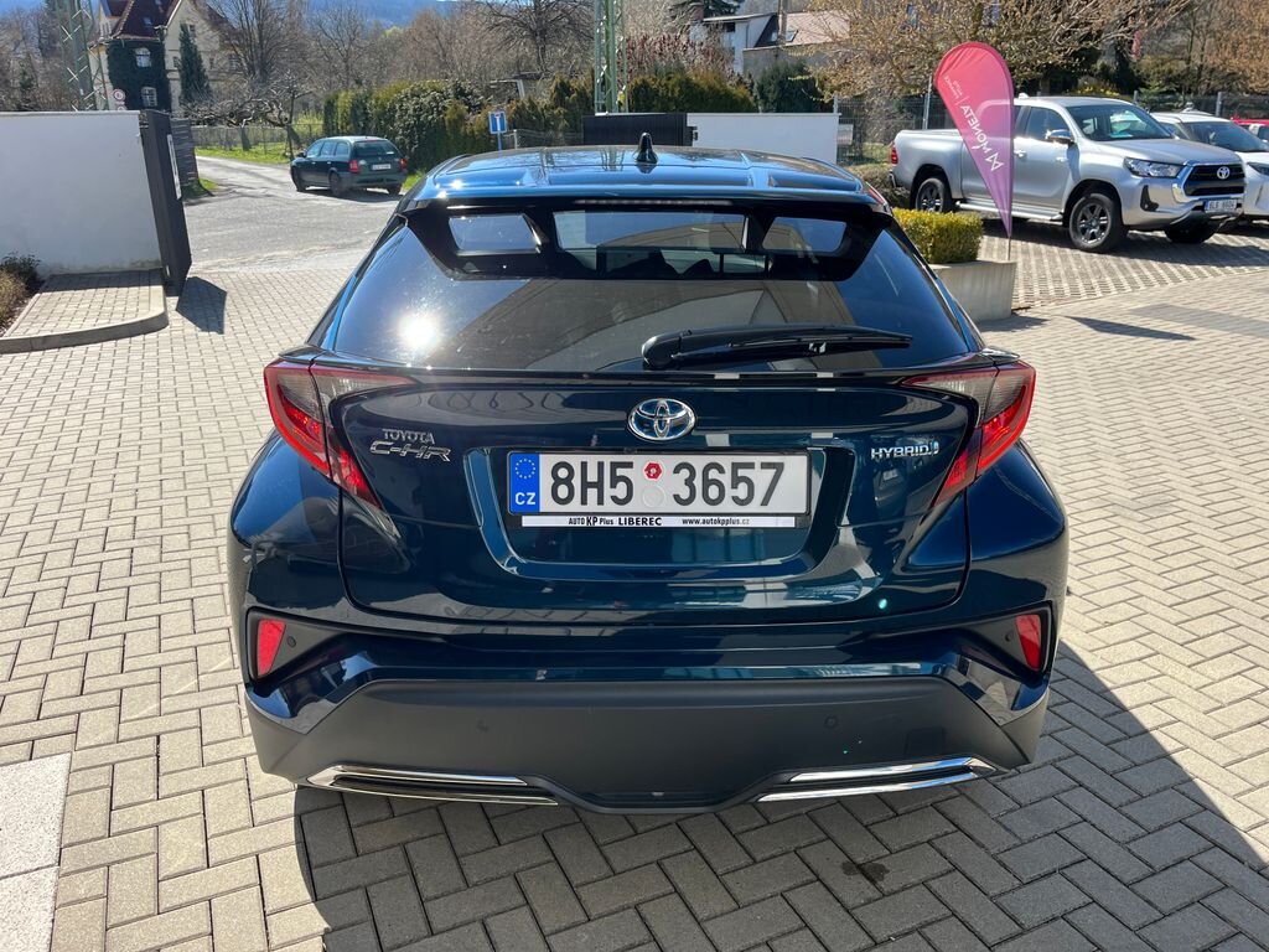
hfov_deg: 67.3
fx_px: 953
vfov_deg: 53.1
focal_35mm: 26
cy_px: 476
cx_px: 634
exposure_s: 1/1355
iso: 50
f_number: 1.6
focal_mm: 5.1
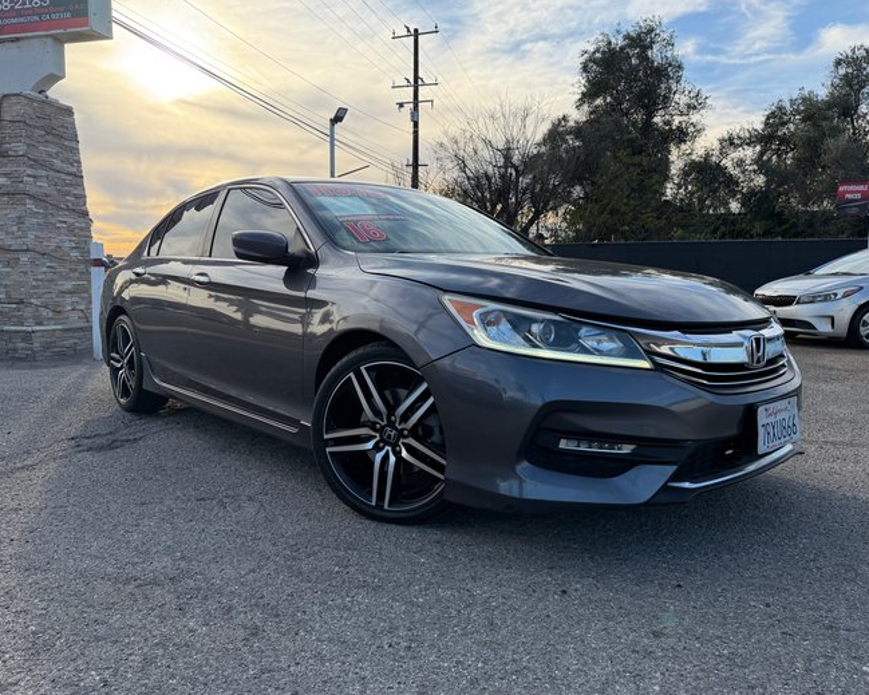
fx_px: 669
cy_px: 348
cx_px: 422
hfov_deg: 66.0
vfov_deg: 54.9
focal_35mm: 26
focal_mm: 6.76
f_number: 1.78
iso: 100
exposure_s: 1/2000
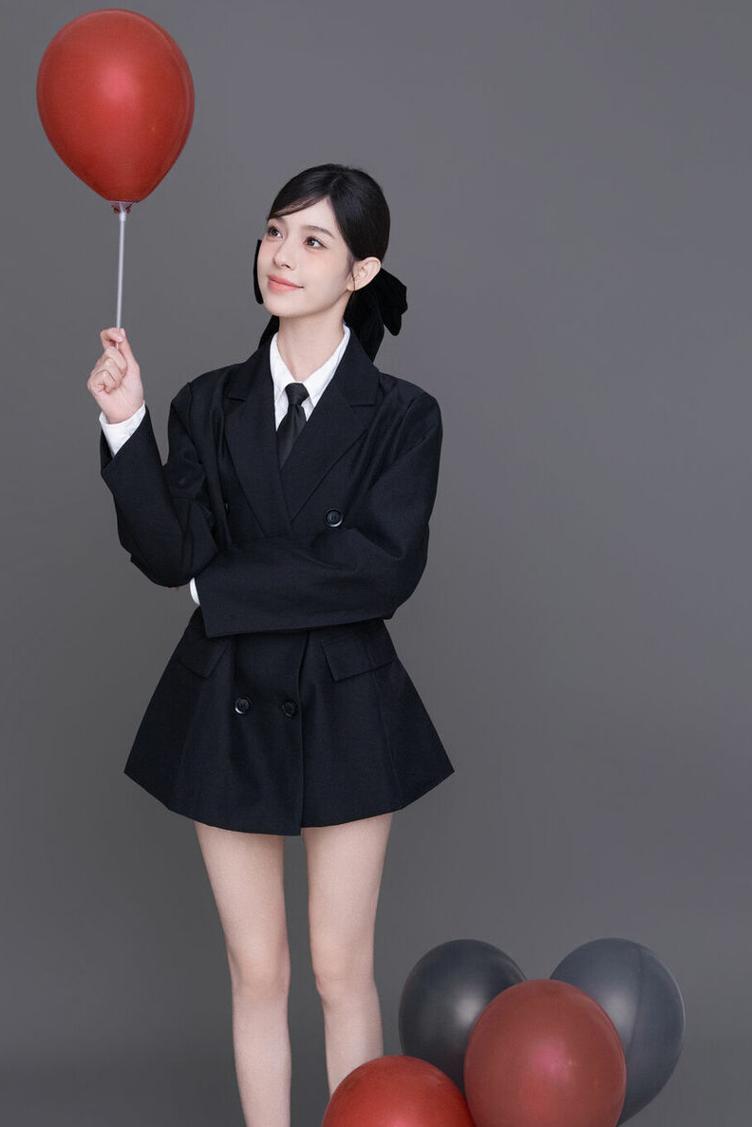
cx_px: 305
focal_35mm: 65
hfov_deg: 20.9
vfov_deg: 30.8
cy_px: 733
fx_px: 2035
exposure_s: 1/40
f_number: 8
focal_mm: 50
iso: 3200
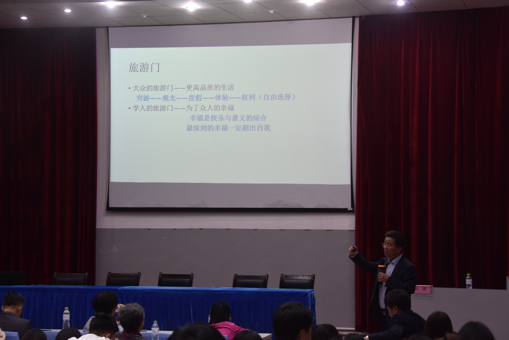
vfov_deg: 16.6
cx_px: 254
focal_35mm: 82
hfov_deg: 24.6
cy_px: 170
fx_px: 1167
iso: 800
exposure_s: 1/30
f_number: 7.1
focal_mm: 55
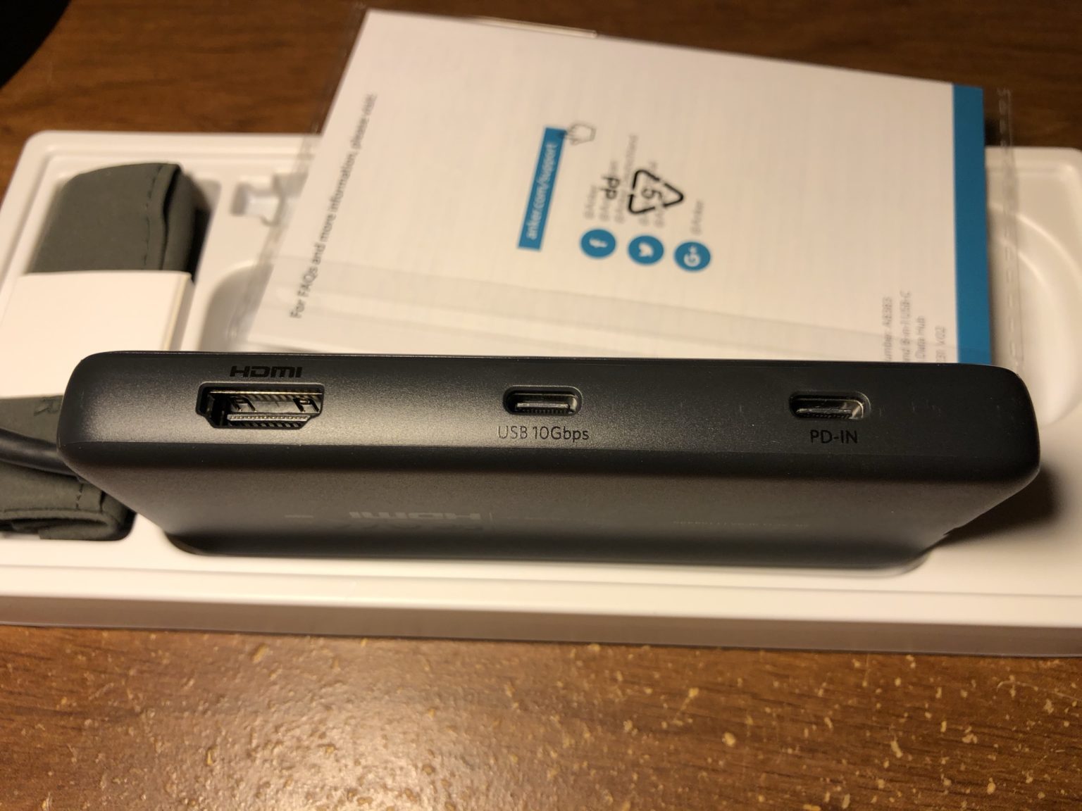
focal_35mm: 28
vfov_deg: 49.7
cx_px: 541
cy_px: 406
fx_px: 875
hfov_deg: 63.4
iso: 40
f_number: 1.8
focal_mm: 3.99
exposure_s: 1/120
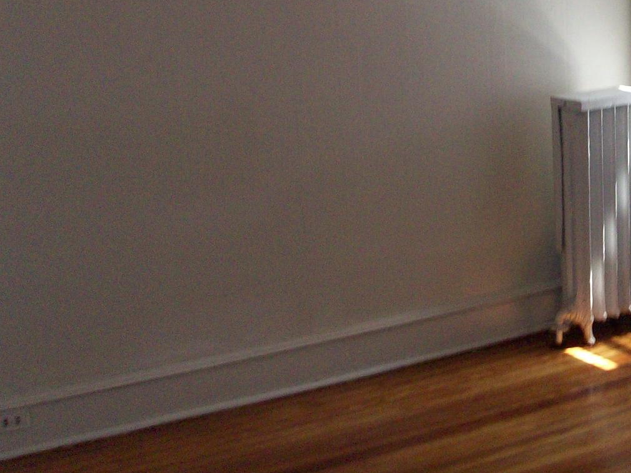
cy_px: 55
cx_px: 550
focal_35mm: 69
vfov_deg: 20.9
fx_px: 1258
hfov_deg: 27.3
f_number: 2.8
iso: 160
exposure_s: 1/60
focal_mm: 5.7
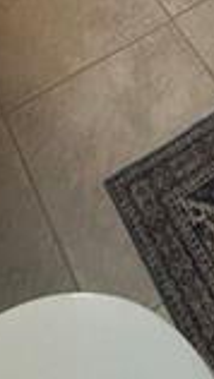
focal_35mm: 74
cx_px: 115
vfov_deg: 16.6
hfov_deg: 16.3
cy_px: -463
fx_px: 746
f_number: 2.2
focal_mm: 2.22
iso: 250
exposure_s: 1/120
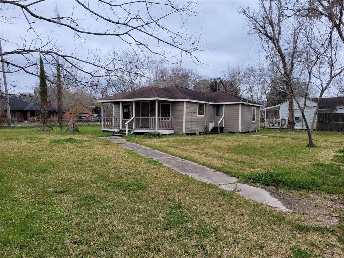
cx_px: 172
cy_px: 129
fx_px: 258
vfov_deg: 53.1
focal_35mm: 26
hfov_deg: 67.3
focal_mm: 5.4
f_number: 1.8
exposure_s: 1/1173
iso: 40
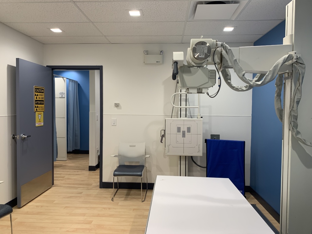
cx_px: 156
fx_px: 234
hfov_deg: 67.3
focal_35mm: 26
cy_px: 117
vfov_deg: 53.1
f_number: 1.8
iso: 64
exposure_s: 1/60
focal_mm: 4.25
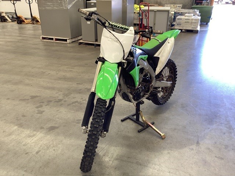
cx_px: 118
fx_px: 210
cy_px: 88
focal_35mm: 31
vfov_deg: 45.4
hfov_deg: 58.4
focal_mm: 3.3
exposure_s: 1/50
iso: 50
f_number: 2.4
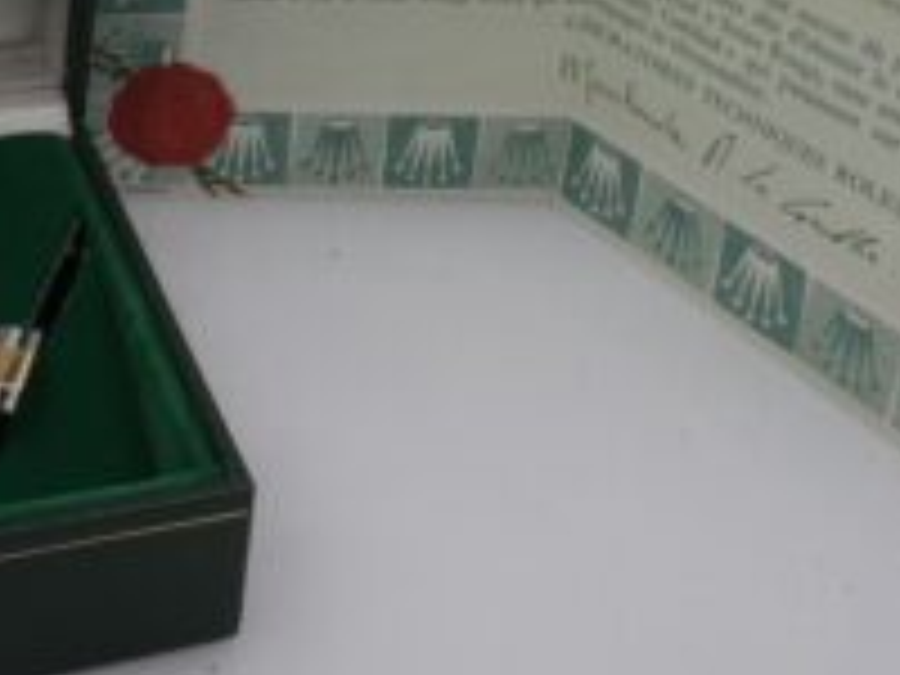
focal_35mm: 60
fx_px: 1560
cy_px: -144
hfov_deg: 31.4
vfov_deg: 22.4
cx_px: 194
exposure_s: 1/320
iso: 80
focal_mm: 3.6
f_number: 2.8
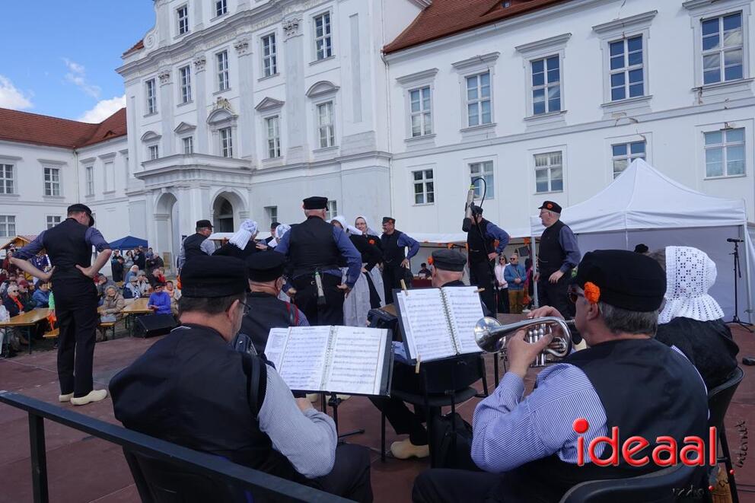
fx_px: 503
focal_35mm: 24
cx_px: 378
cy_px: 252
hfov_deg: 73.8
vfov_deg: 53.1
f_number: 5.6
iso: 125
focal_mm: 8.8
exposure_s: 1/400
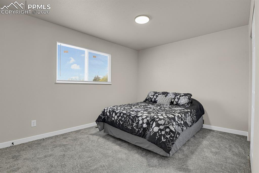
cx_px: 130
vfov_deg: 70.4
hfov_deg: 93.3
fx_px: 122
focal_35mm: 17
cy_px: 86
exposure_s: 2
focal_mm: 17
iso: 250
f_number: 8
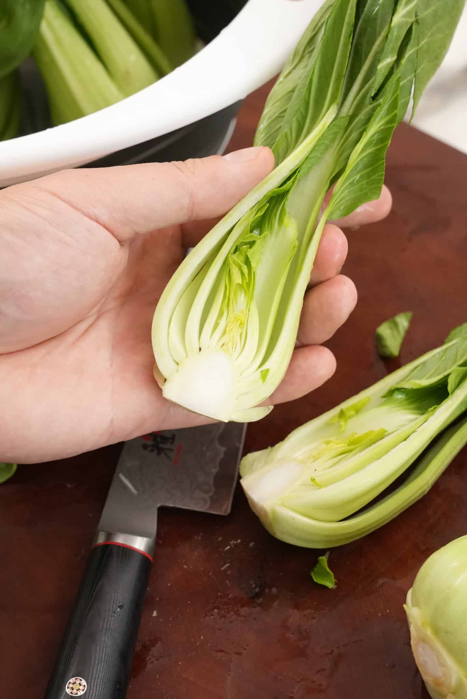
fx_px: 1296
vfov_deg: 30.2
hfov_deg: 20.4
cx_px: 234
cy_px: 350
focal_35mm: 67
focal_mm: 66.7
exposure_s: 1/200
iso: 8000
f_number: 9
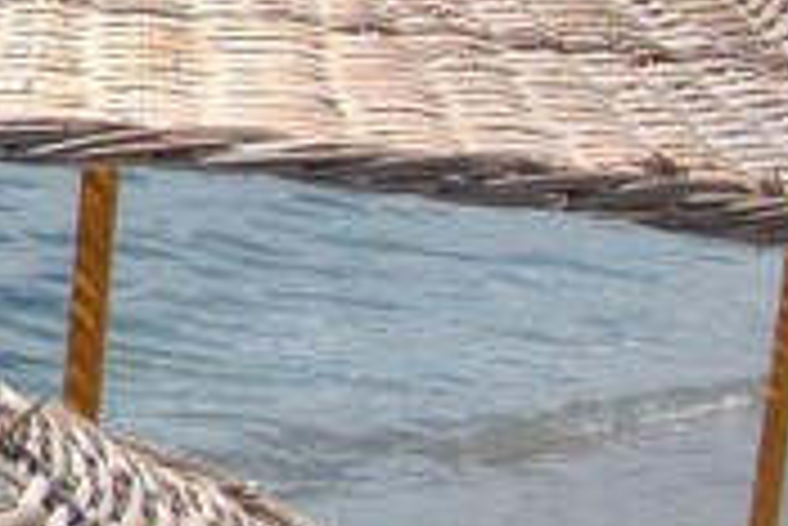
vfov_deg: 5.3
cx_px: -1497
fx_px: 5608
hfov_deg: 7.2
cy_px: -166
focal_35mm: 256
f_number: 9
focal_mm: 26
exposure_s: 1/320
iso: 100
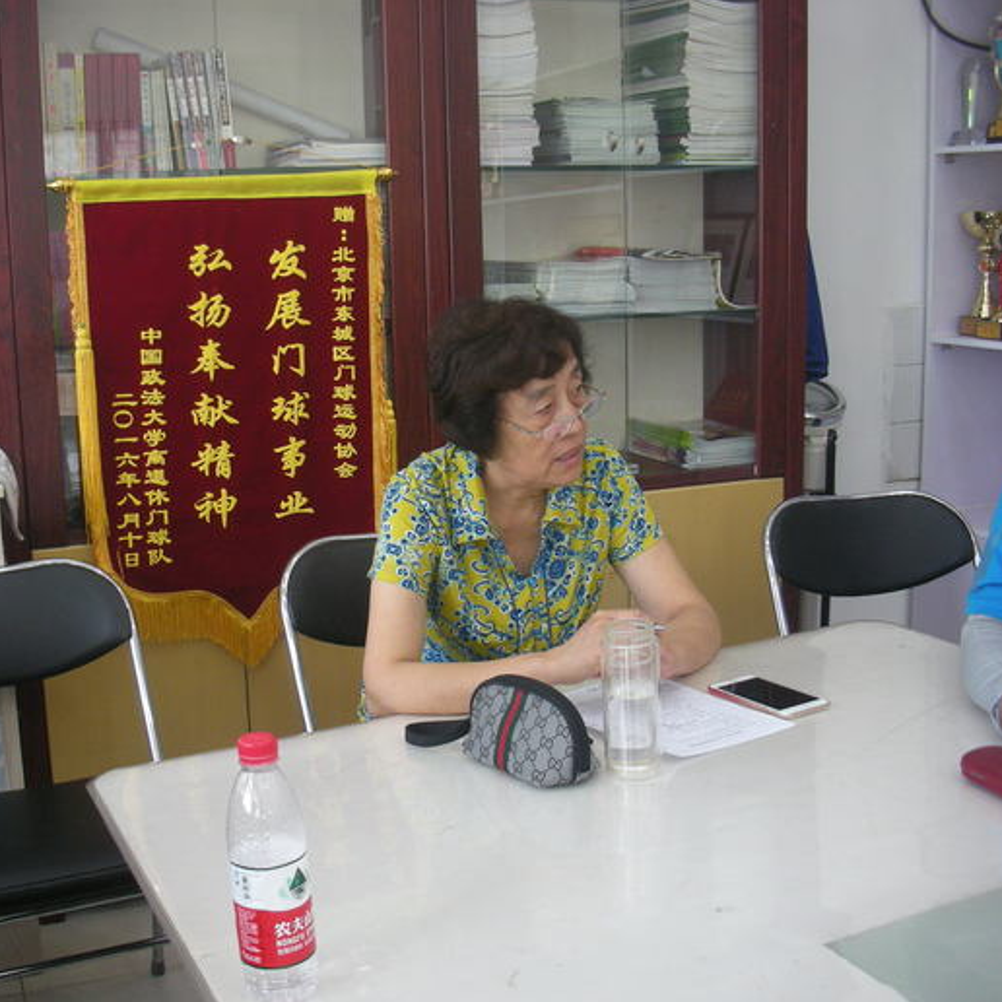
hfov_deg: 39.5
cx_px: 330
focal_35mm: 42
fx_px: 1375
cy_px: 506
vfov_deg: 40.0
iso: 87
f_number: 2.8
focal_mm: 5.8
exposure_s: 1/32
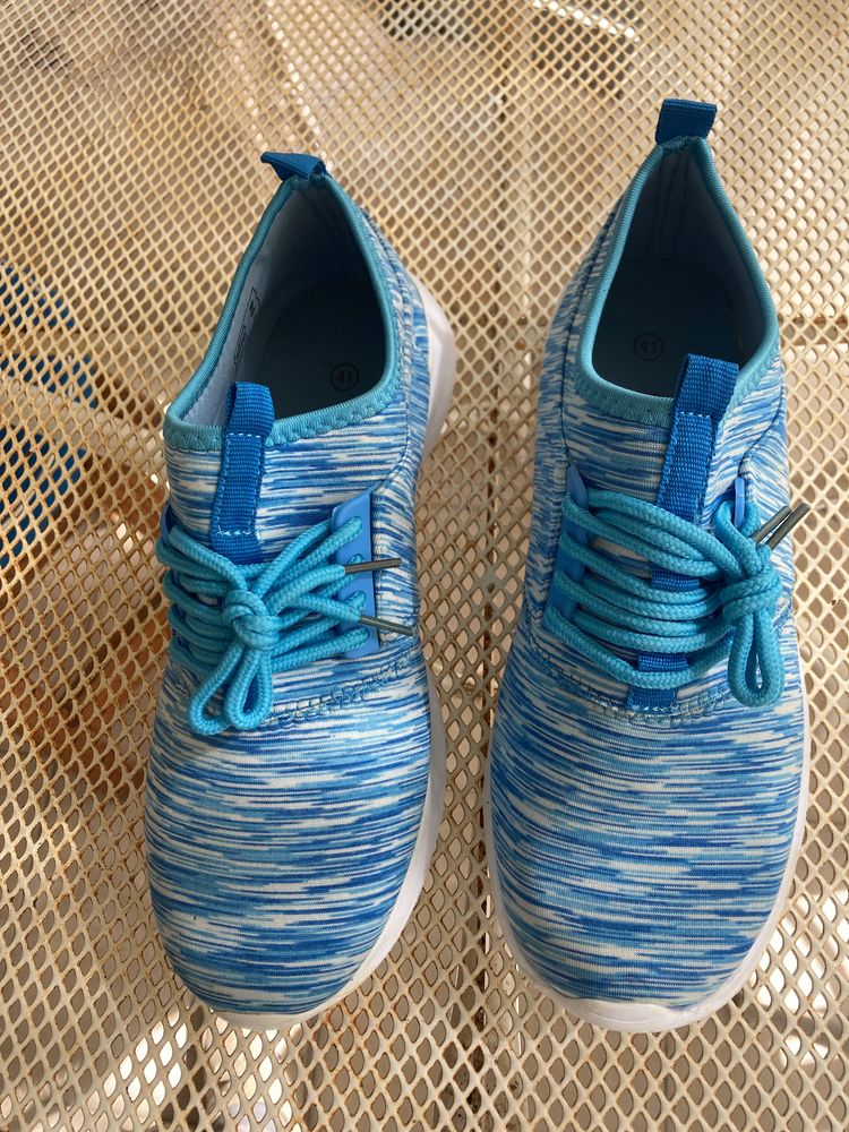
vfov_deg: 63.4
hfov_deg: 49.7
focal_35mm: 28
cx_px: 424
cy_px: 566
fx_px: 916
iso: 20
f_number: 1.8
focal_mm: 3.99
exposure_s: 1/189
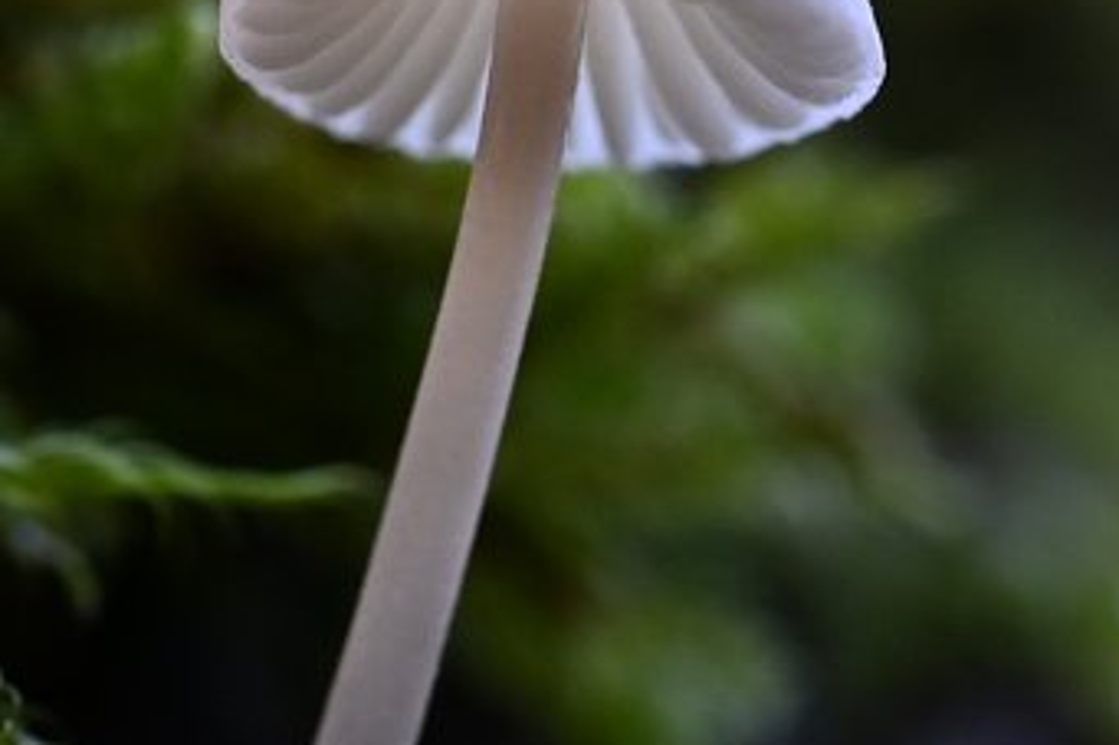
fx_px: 15316
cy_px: 418
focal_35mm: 493
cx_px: -578
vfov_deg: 2.8
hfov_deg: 4.2
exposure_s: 1/125
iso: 1000
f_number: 8
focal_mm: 105
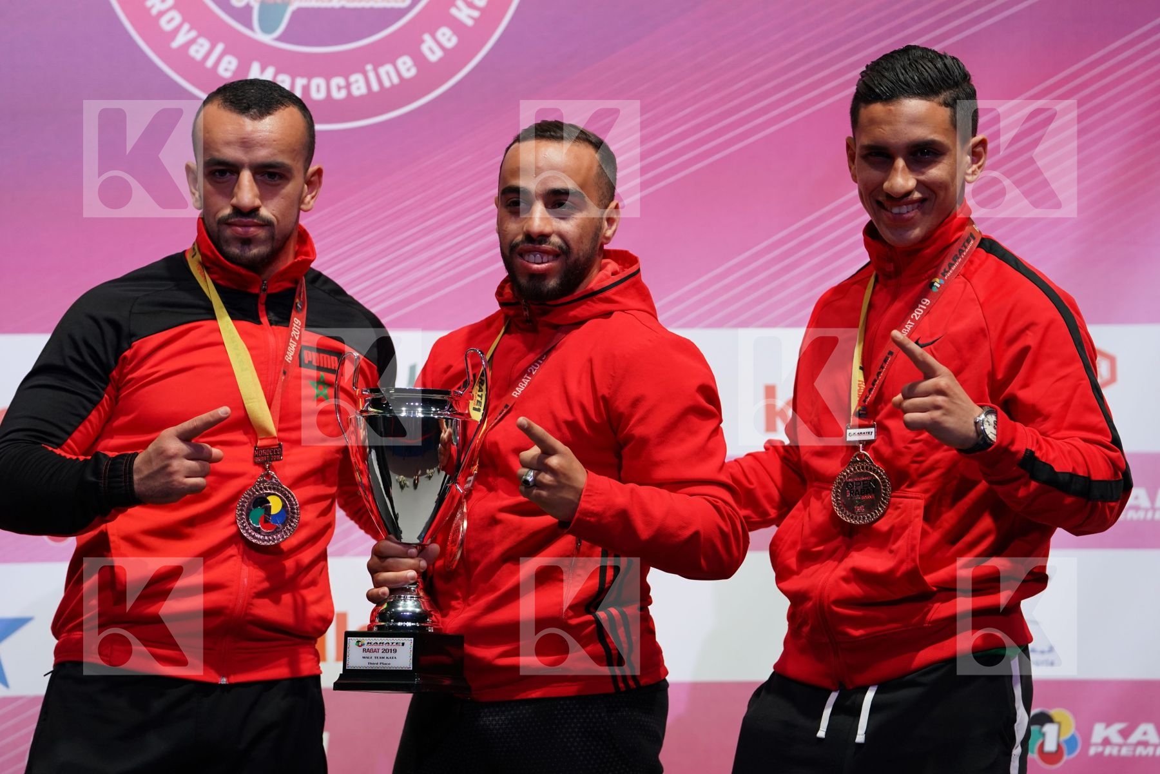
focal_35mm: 162
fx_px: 5220
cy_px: 387
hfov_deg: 12.7
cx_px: 580
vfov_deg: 8.5
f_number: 3.5
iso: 1250
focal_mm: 162
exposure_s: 1/250
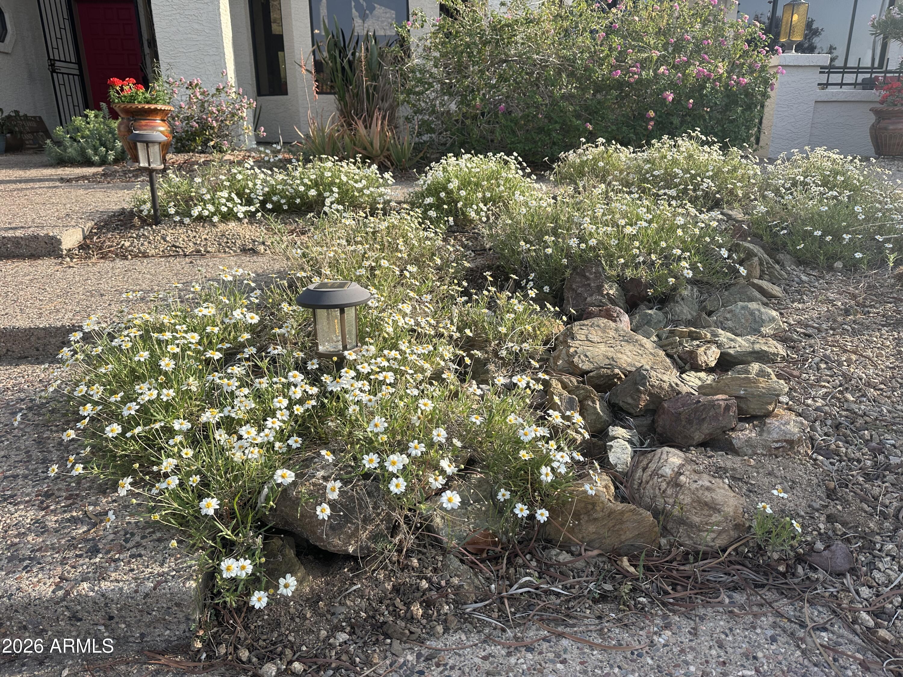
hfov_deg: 71.6
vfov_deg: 56.8
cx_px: 452
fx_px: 626
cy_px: 338
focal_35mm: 24
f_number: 1.78
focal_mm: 6.86
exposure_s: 1/1541
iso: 80
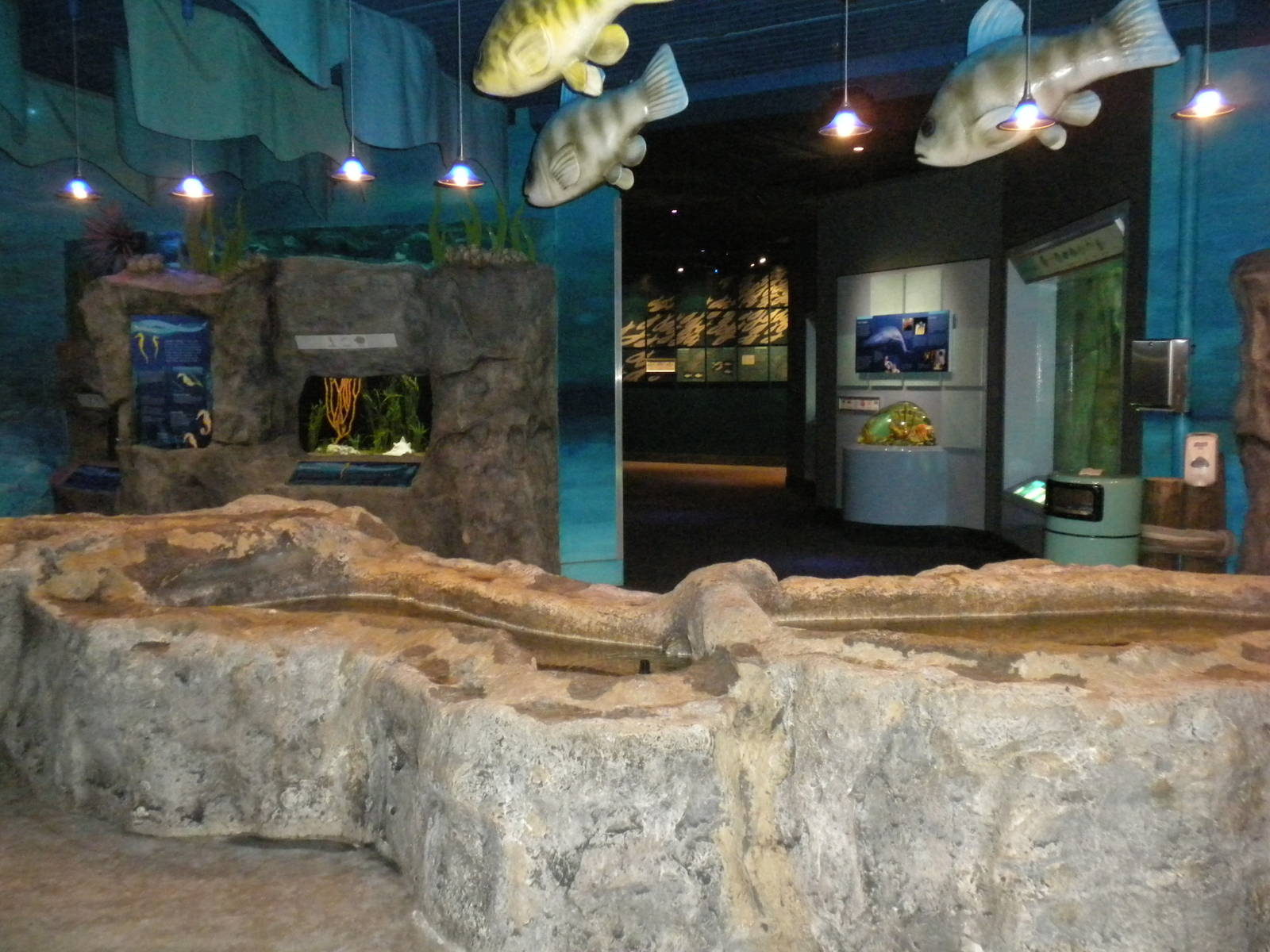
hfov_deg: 50.1
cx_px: 635
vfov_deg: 38.7
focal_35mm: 37
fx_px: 1357
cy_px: 476
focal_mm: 6.6
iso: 800
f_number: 3.5
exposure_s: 1/30
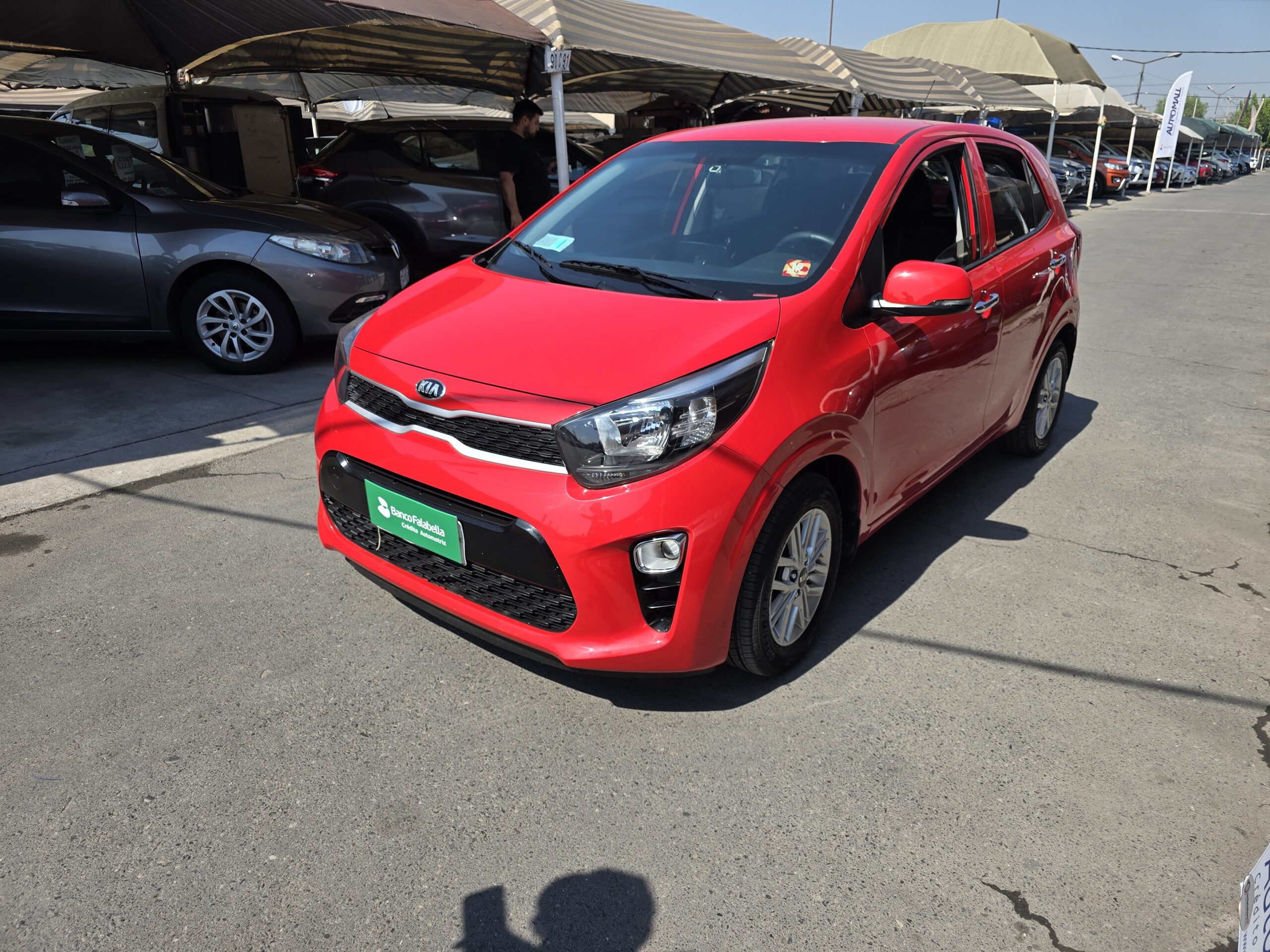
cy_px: 476
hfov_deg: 73.9
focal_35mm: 23
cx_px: 635
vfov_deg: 58.9
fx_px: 844
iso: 12
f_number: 1.7
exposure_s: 1/690
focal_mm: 6.3
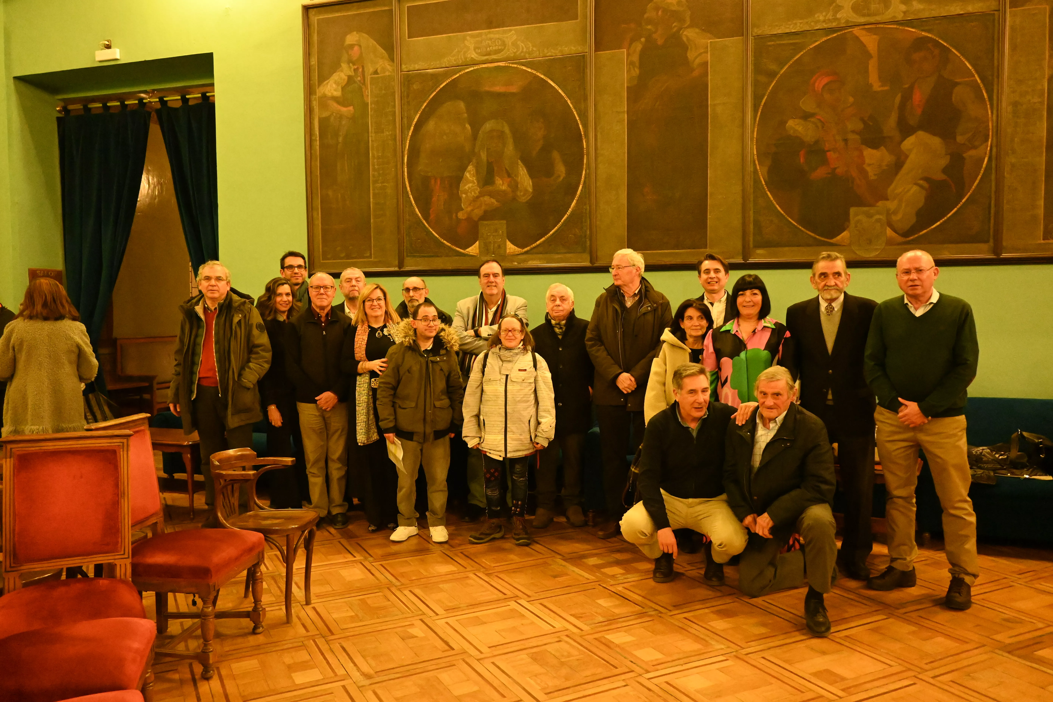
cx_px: 526
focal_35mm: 28
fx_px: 812
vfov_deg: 46.8
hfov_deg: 65.9
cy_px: 351
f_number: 3.8
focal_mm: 18.5
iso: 8000
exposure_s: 1/60
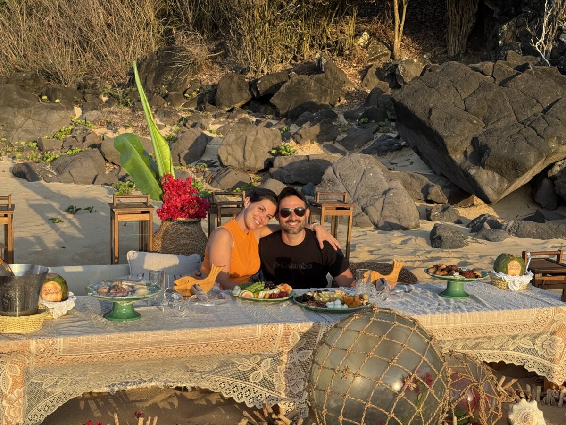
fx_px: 785
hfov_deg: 39.7
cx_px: 283
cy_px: 212
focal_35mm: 48
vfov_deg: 30.3
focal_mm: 6.76
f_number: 1.78
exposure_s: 1/1076
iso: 64
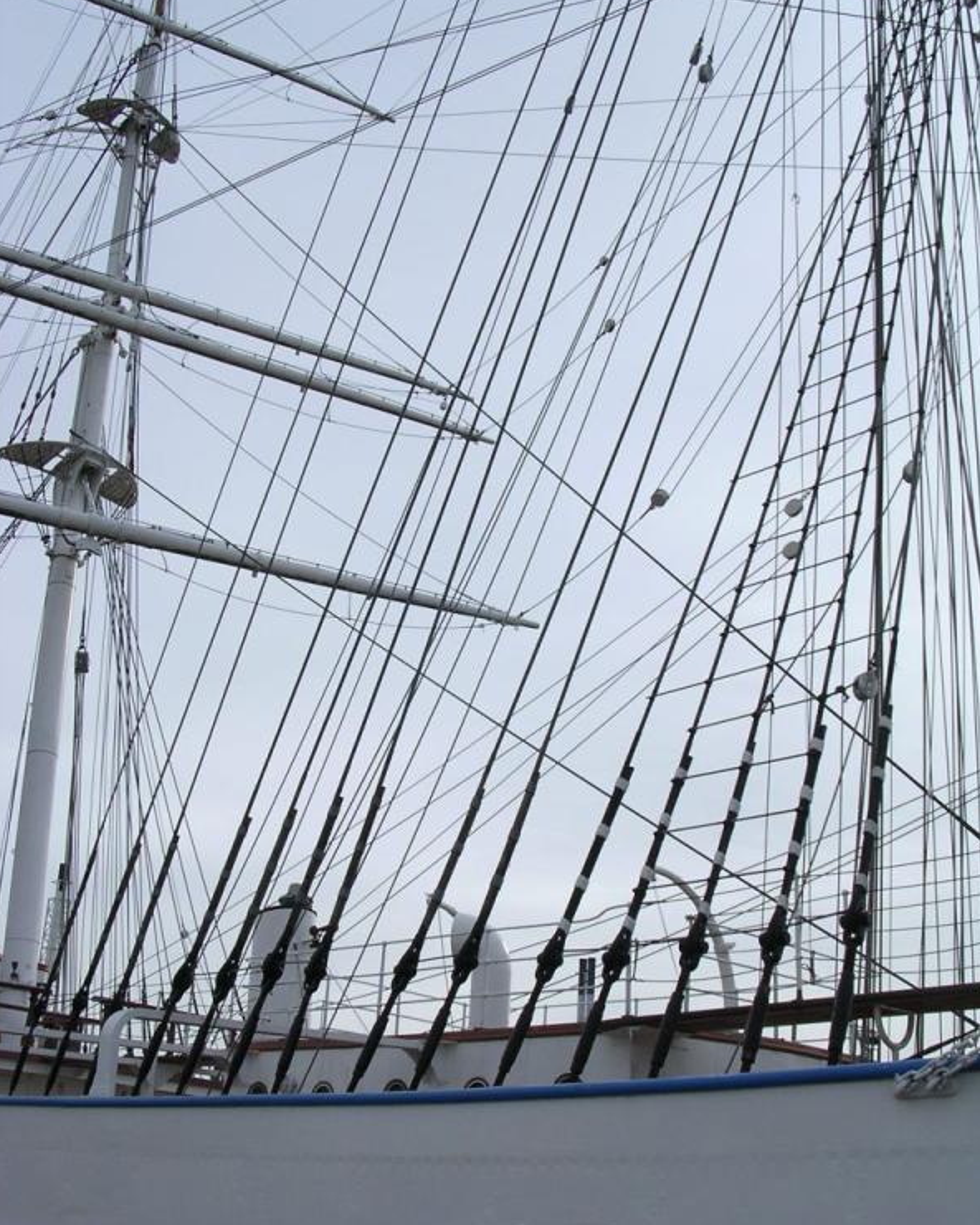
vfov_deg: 45.8
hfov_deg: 37.3
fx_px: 1450
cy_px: 596
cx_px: 491
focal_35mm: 40
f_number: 5.6
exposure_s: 1/401
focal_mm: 5.8
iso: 100
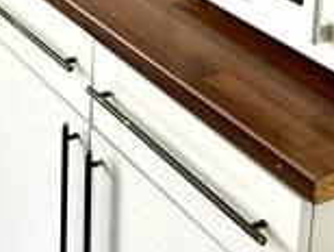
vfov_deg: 14.5
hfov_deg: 20.8
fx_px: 899
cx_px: 63
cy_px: -163
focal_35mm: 93
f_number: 2.2
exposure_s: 1/99
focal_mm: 2.22
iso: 125
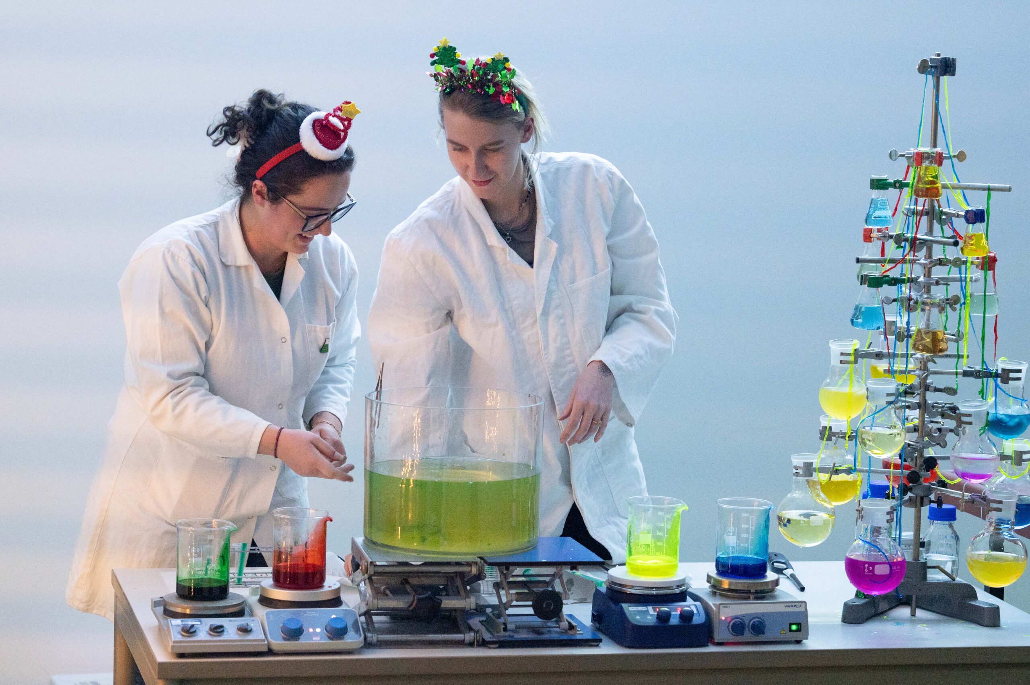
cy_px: 342
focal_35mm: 85
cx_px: 515
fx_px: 2430
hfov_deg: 23.9
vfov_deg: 16.0
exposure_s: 1/160
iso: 2000
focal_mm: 85
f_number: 4.5
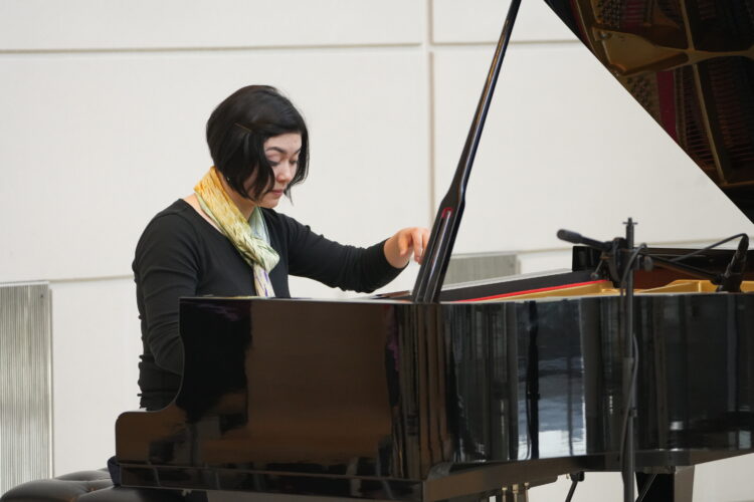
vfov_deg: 7.8
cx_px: 377
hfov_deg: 11.7
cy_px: 251
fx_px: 3665
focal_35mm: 175
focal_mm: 175
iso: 4000
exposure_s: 1/200
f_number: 5.6
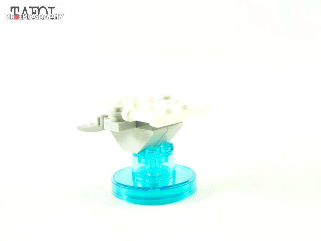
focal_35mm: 67
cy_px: 120
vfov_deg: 21.9
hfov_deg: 29.0
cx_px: 160
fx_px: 621
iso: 400
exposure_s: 1/60
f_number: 3.2
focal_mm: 11.1
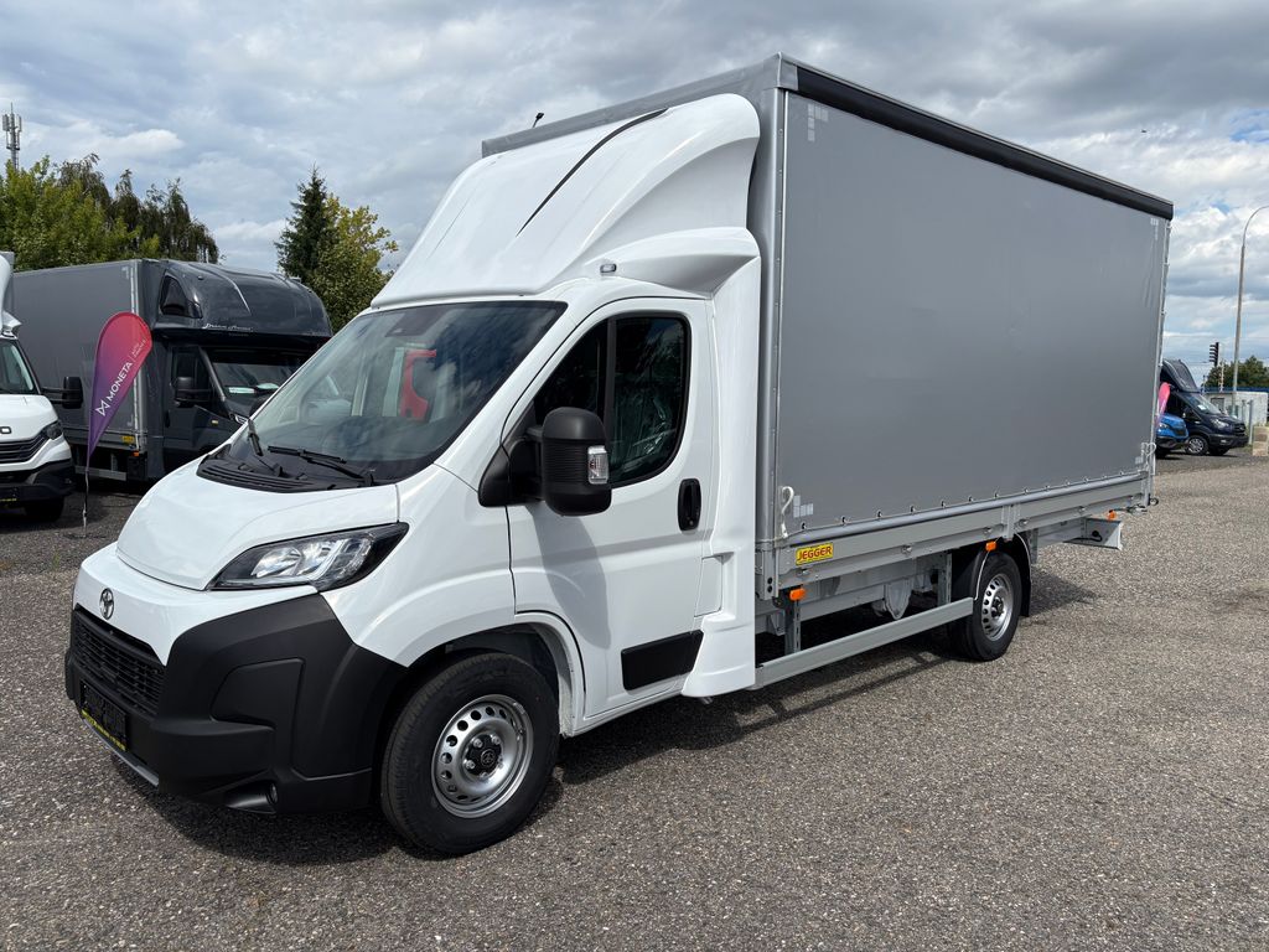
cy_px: 476
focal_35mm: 26
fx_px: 953
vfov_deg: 53.1
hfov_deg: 67.3
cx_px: 634
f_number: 1.6
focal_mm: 5.96
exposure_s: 1/6993
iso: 50
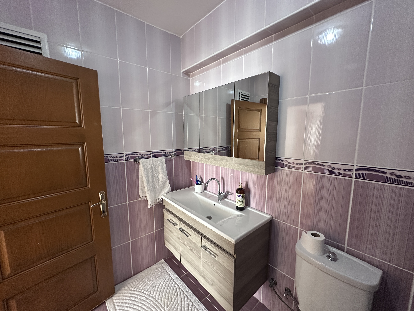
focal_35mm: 14
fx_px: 167
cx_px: 207
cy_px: 156
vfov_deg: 85.7
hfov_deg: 102.1
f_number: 2.2
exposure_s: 1/63
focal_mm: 2.22
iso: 320
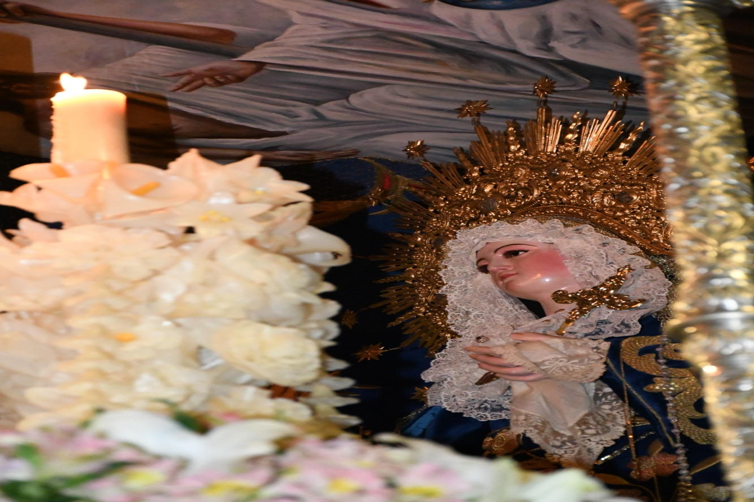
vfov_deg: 12.2
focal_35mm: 112
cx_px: 377
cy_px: 251
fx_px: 2345
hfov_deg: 18.3
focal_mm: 75
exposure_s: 1/60
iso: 10000
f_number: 5.6
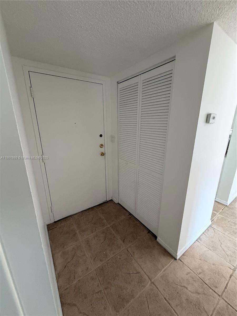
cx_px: 118
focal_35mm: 14
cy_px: 158
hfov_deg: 85.7
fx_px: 128
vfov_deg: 102.1
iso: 320
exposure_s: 1/68
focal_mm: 2.22
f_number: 2.2
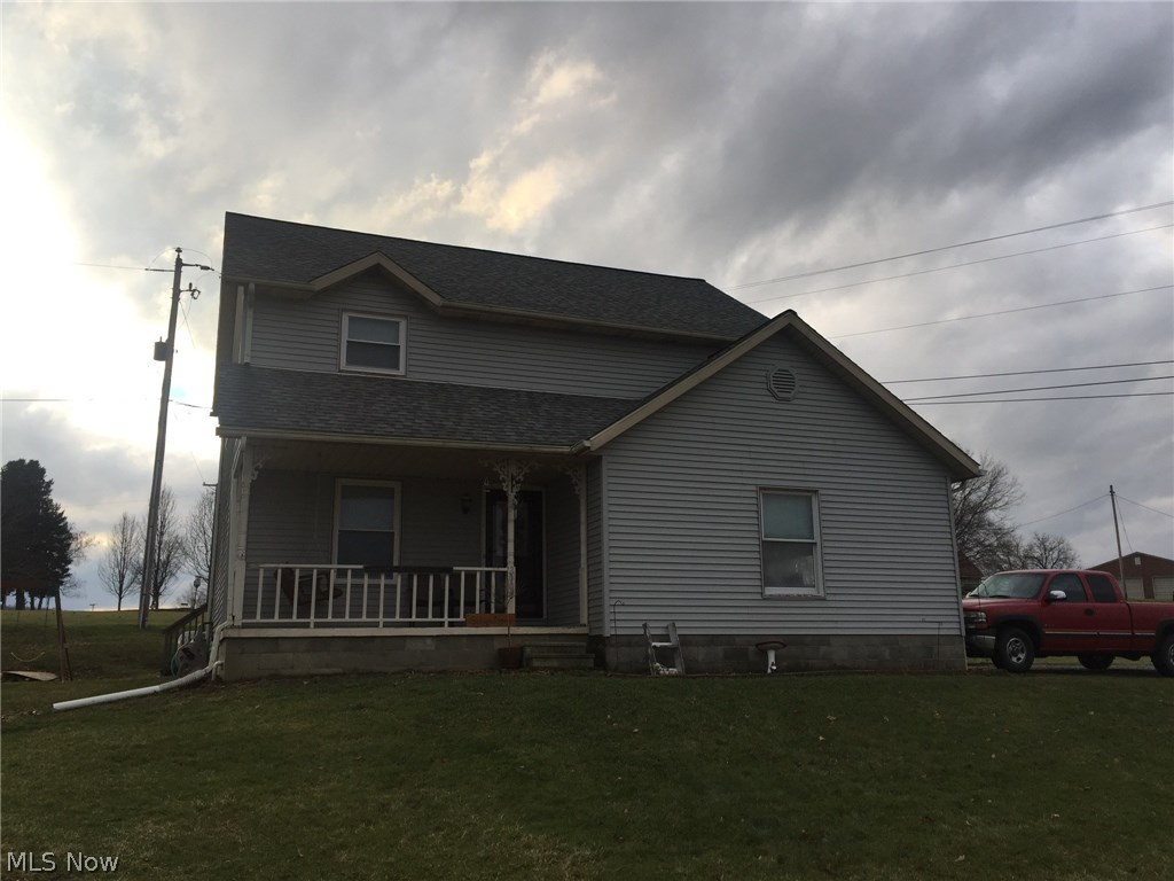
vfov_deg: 48.2
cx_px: 587
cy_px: 440
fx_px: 984
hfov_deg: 61.7
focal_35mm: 29
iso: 32
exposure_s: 1/599
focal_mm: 4.15
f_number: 2.2
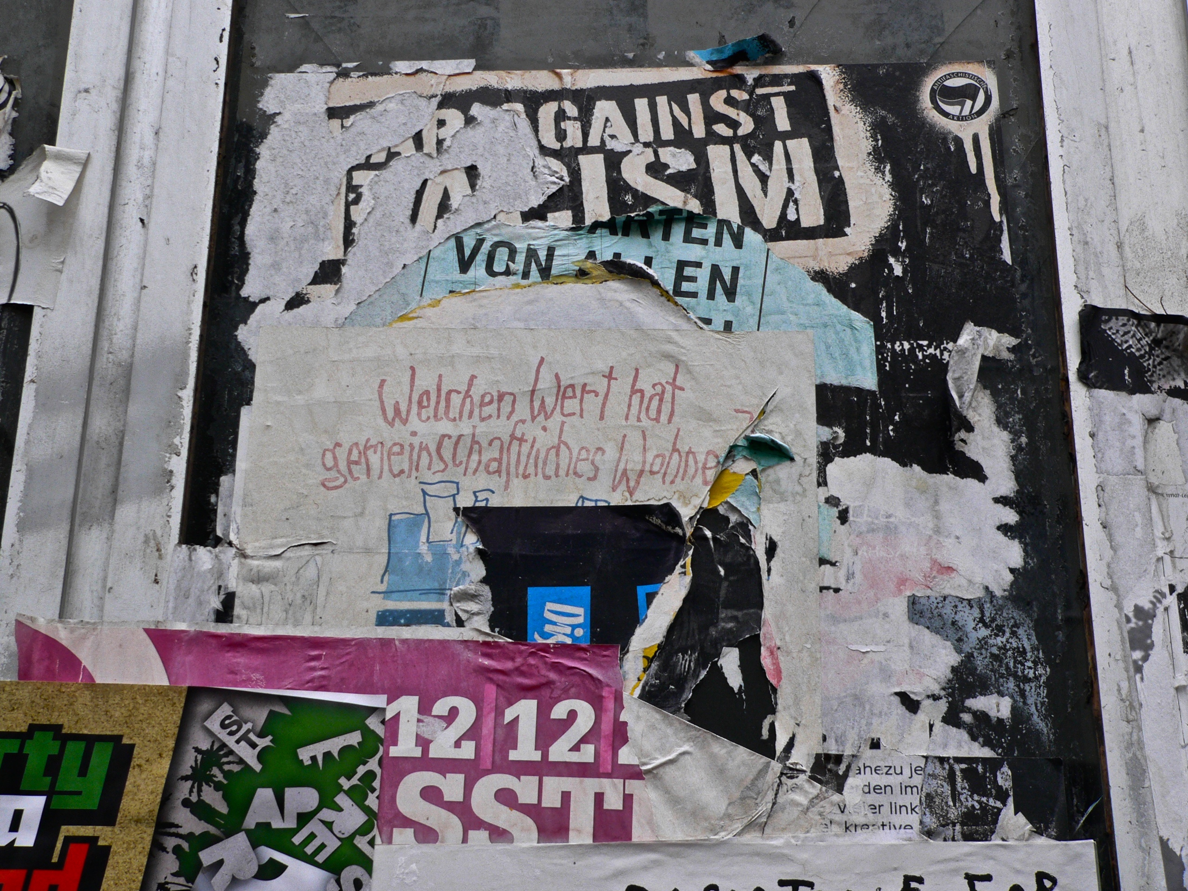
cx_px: 594
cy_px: 446
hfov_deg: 28.6
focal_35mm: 68
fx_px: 2334
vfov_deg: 21.6
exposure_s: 1/125
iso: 100
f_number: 3.7
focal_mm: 11.4
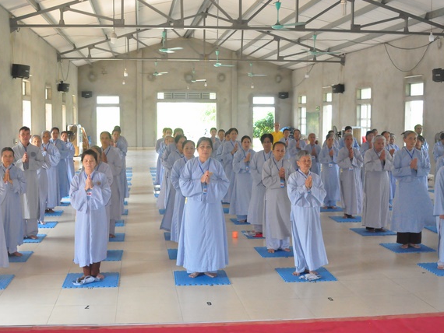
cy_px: 166
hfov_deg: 41.2
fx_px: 590
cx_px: 206
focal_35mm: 46
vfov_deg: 31.5
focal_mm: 28
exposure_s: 1/200
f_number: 8
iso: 3200
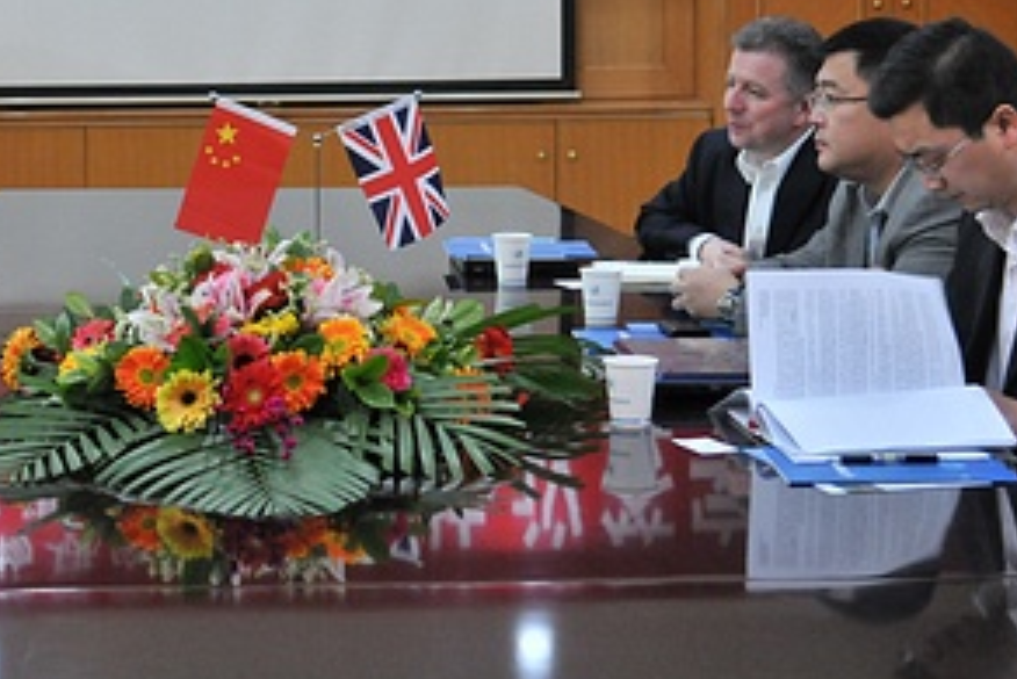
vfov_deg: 15.1
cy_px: 129
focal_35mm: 90
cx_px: 233
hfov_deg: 22.4
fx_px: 2540
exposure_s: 1/60
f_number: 4
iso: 1250
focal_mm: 35
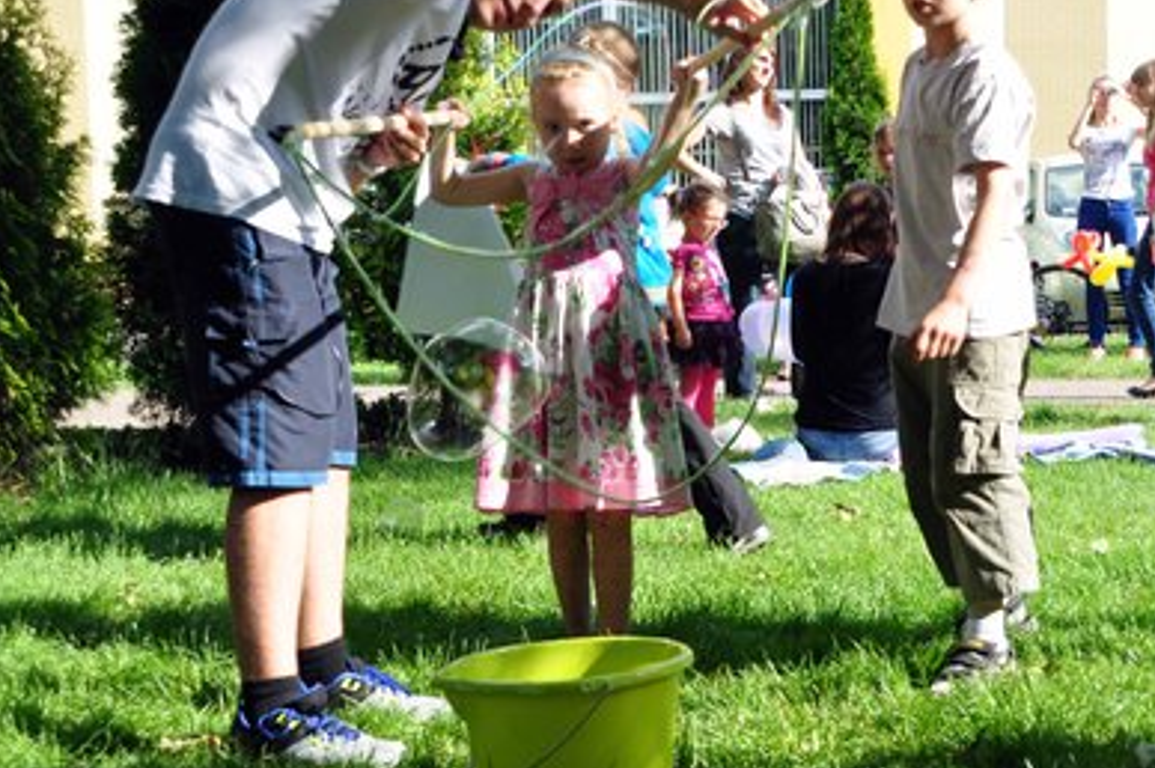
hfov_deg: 27.7
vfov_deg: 18.7
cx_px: 700
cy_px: 387
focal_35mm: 73
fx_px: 2335
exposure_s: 1/160
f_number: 9
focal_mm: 29
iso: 200
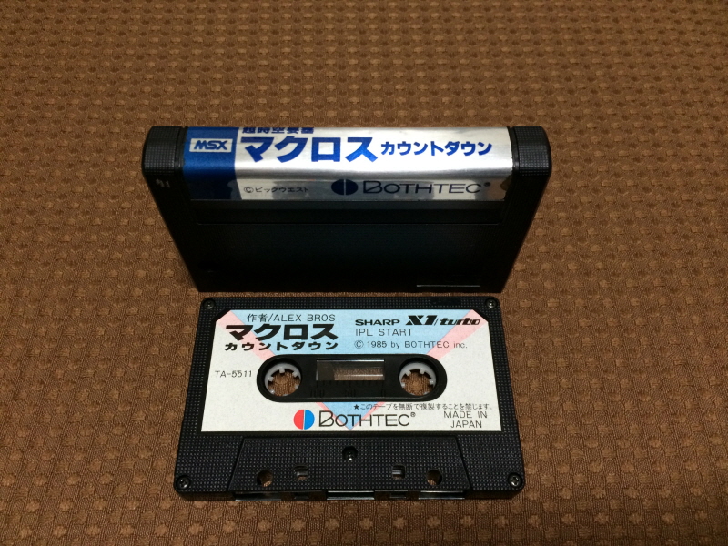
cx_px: 364
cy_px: 273
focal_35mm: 30
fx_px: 631
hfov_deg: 60.0
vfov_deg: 46.8
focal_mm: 4.12
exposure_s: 1/24
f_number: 2.2
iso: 320
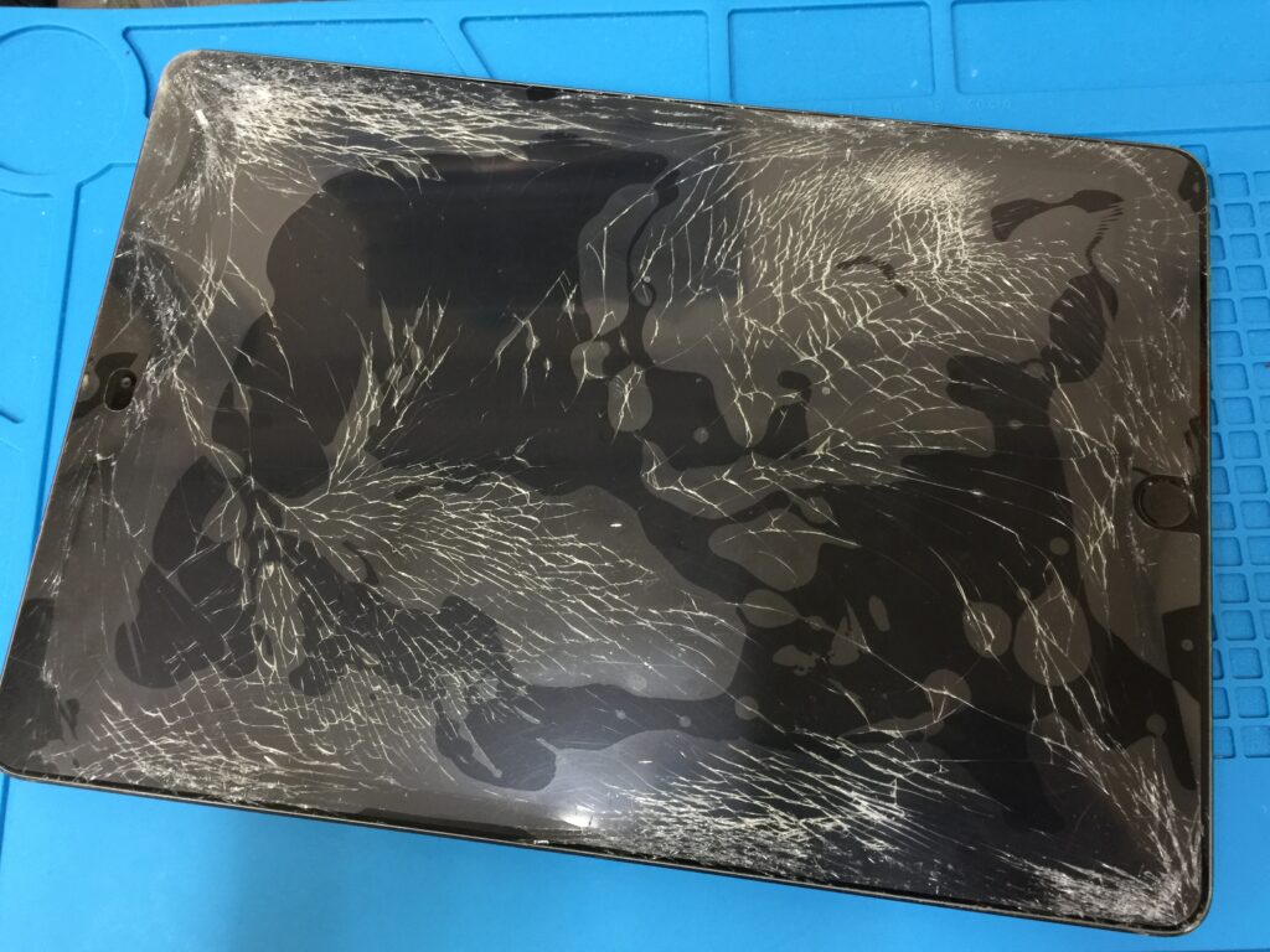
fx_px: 1064
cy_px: 476
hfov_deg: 61.7
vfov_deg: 48.2
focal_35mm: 29
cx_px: 635
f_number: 2.2
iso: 80
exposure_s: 1/17
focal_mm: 4.15
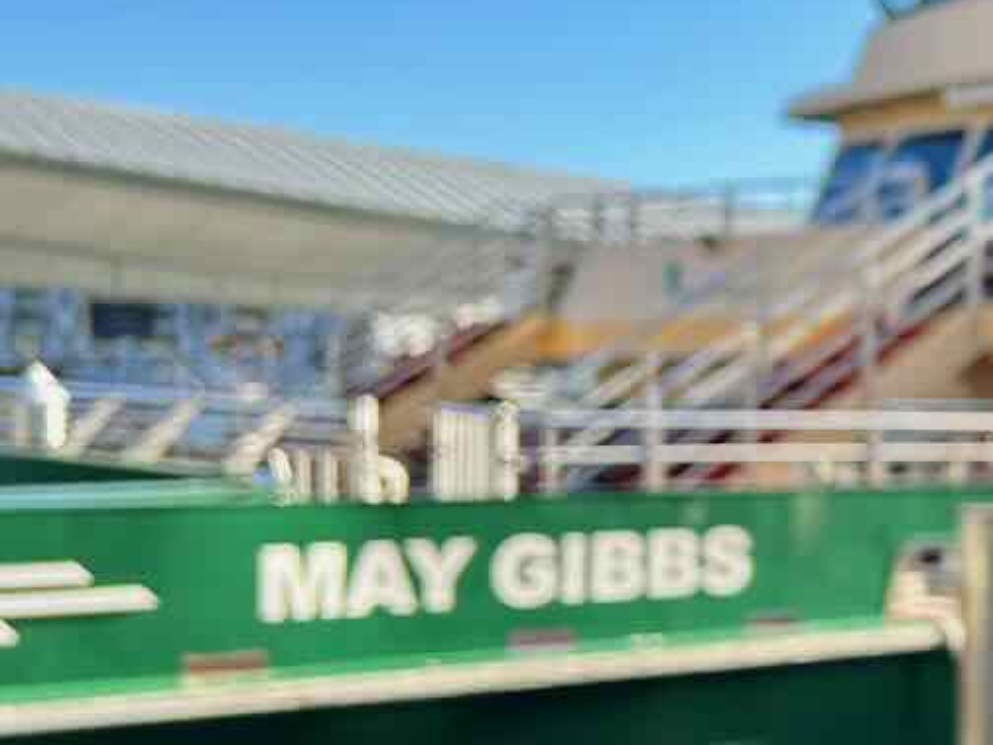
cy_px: 461
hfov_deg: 25.9
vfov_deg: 22.2
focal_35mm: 66
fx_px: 1893
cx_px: 1229
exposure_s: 1/866
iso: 50
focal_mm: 5.7
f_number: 1.5
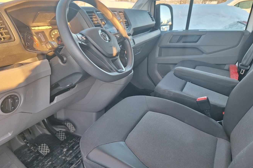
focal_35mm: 26
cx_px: 130
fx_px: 183
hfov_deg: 69.4
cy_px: 75
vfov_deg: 49.5
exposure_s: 1/100
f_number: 1.8
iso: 50
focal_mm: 5.54
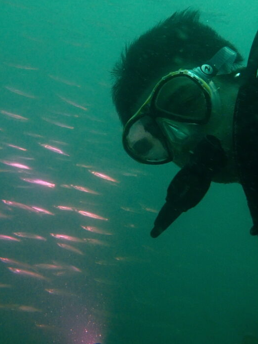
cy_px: 172
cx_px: 86
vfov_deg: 50.1
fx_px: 368
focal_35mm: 37
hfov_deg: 38.2
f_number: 2.8
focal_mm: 4.5
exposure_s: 1/60
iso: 200
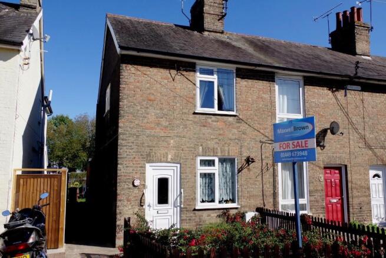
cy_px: 129
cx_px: 193
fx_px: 332
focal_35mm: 31
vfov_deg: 42.3
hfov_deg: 60.3
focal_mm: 21.25
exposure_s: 1/1000
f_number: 10
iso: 800
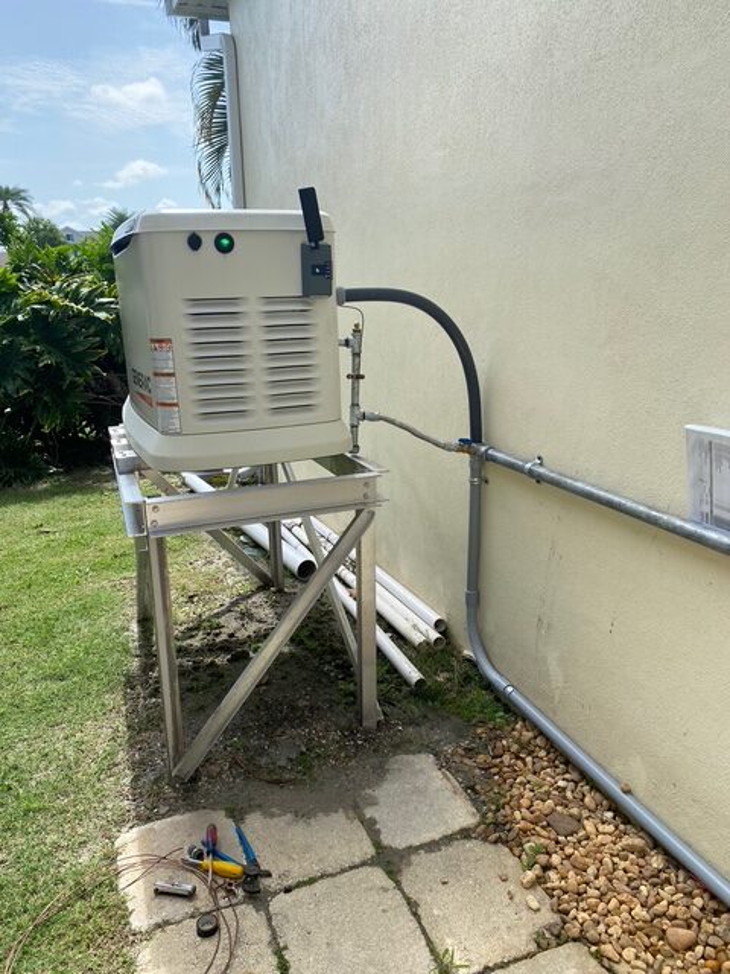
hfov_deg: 53.1
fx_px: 731
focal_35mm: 26
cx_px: 365
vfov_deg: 67.3
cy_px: 487
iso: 32
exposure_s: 1/1585
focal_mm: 4.25
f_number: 1.8
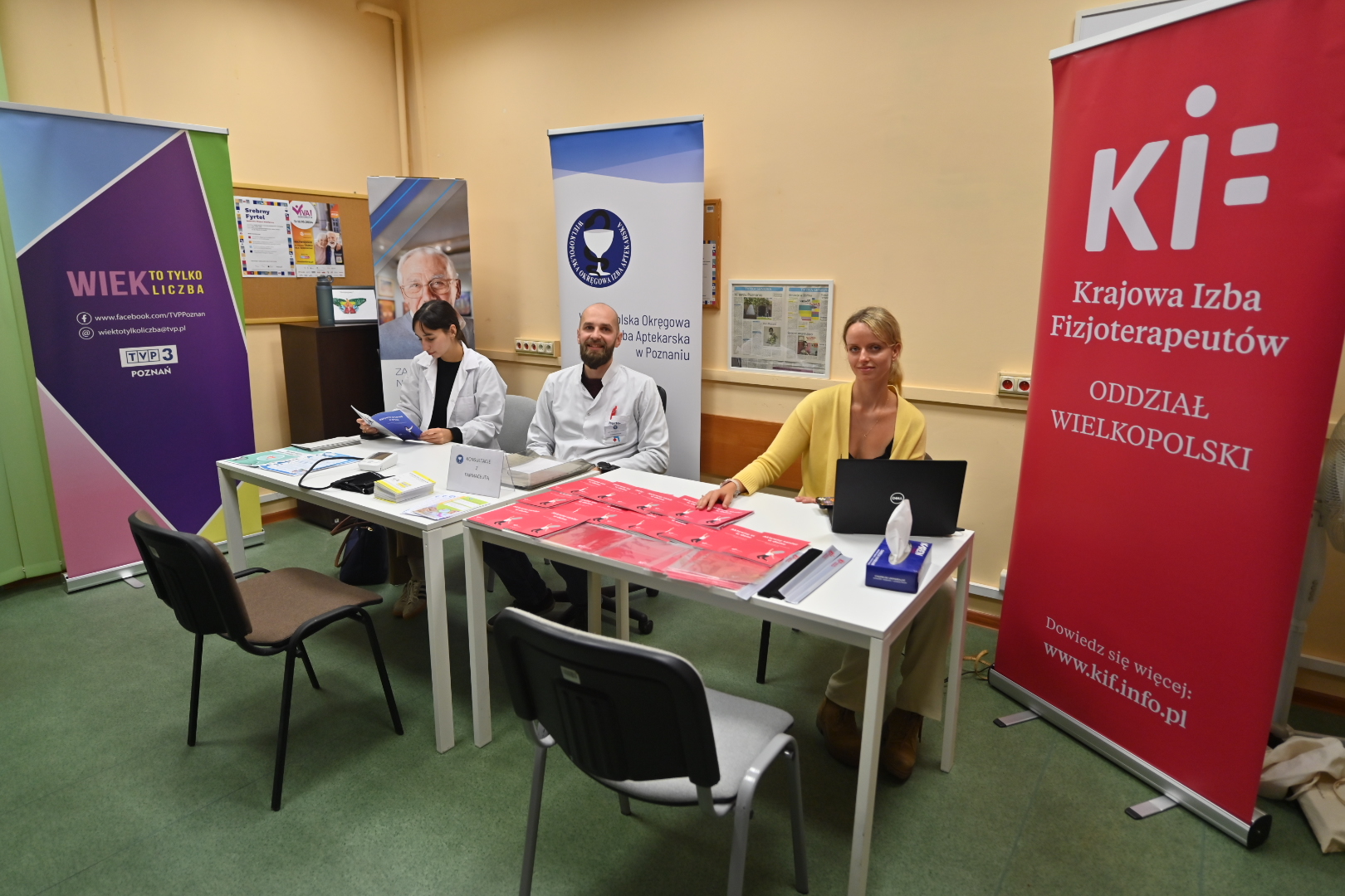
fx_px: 747
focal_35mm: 20
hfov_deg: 84.0
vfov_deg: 61.9
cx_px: 672
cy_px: 448
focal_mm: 20
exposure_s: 1/200
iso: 400
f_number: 2.8
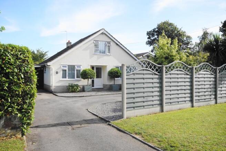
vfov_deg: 43.6
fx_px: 188
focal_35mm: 30
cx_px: 113
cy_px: 76
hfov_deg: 61.9
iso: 100
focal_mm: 20
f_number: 11
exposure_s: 1/80
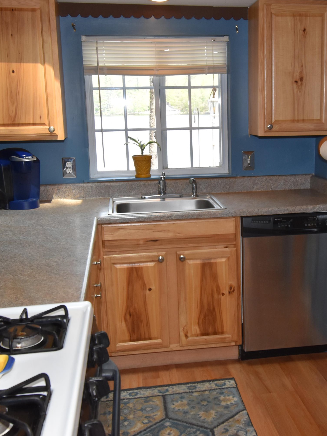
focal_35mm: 44
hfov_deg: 32.6
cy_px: 218
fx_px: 554
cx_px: 219
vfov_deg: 42.9
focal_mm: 20
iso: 800
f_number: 5.6
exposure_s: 1/160
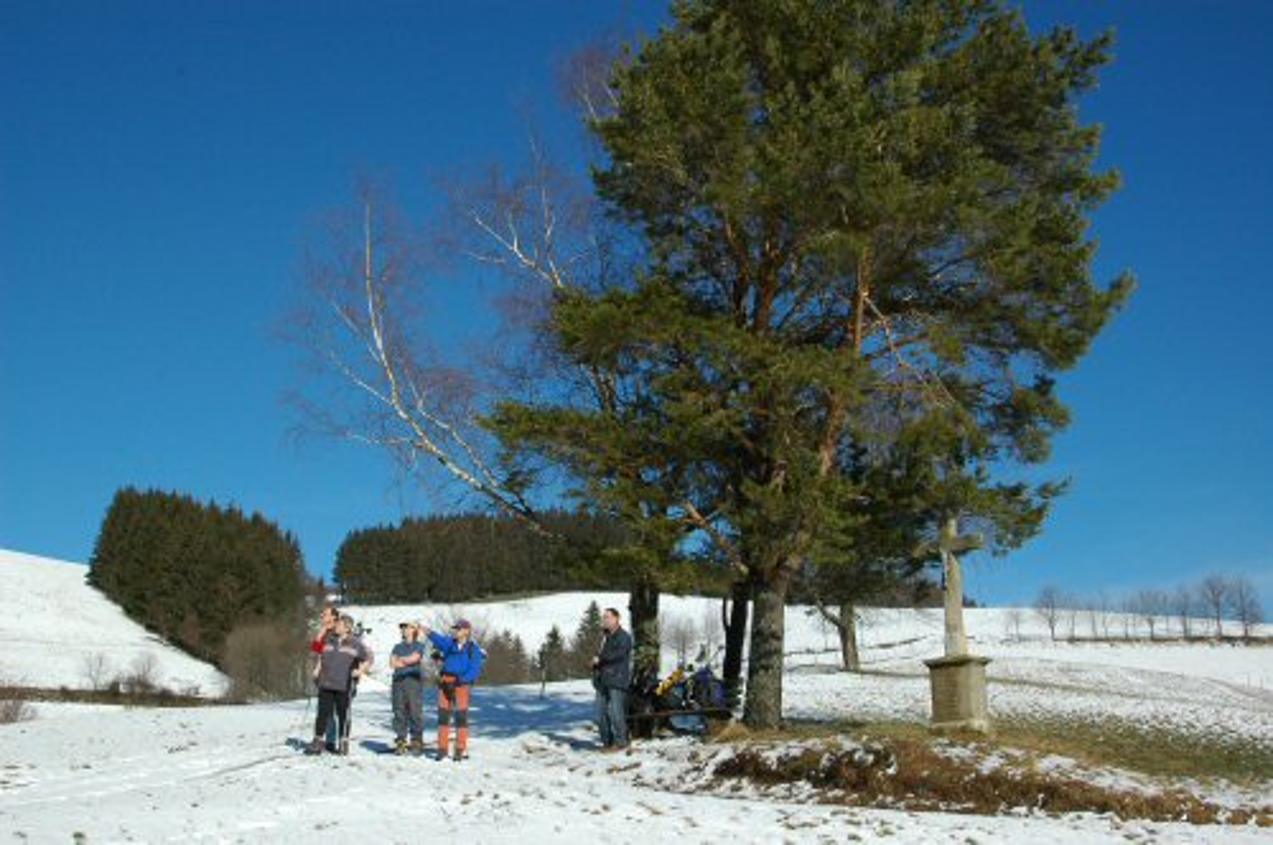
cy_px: 422
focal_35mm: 42
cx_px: 636
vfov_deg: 31.8
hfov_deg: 46.5
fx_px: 1483
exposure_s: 1/500
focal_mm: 28
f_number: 10
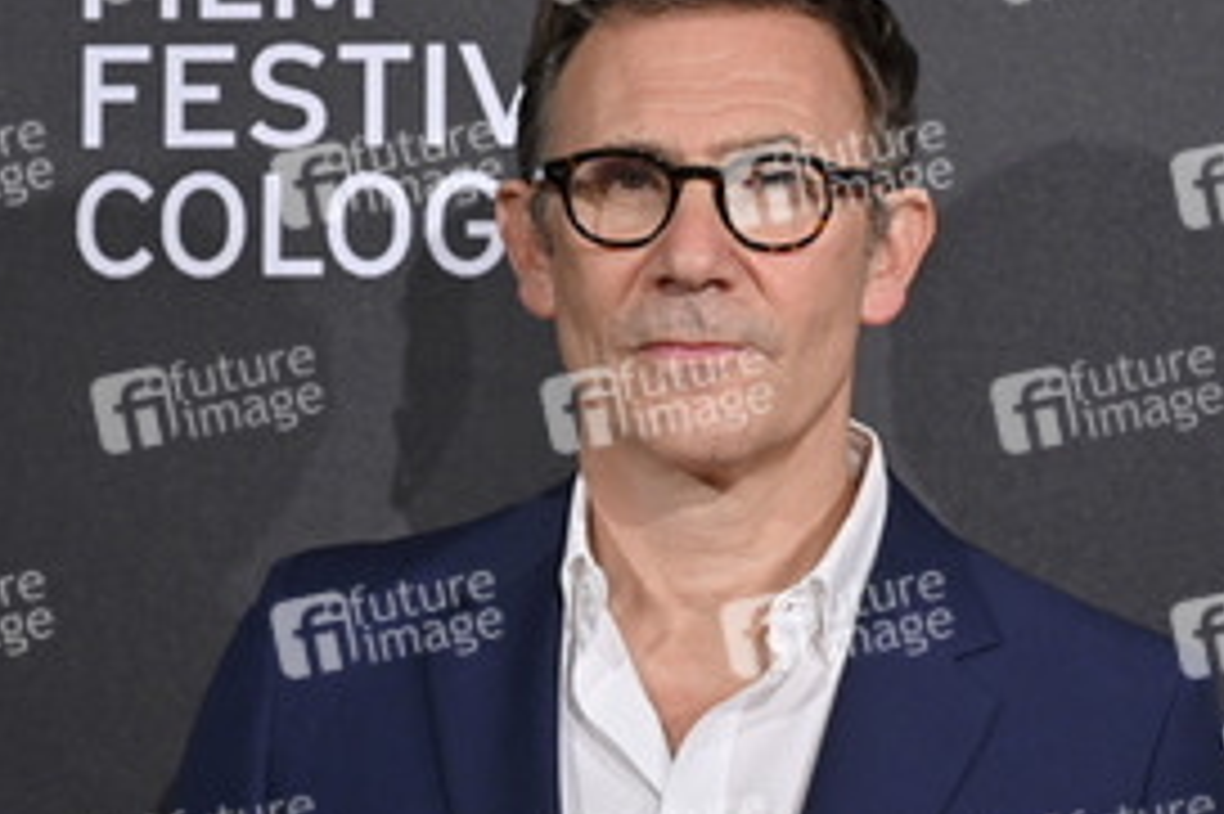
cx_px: 718
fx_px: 3941
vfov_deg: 11.8
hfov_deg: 17.6
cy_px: 513
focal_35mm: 116
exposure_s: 1/200
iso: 1000
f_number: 4
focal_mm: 70
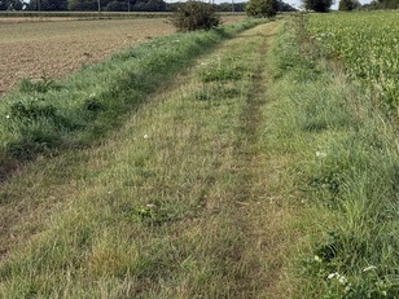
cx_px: 315
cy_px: 89
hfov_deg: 24.6
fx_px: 899
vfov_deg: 18.8
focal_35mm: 78
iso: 80
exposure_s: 1/2667
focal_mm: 6.76
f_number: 1.78
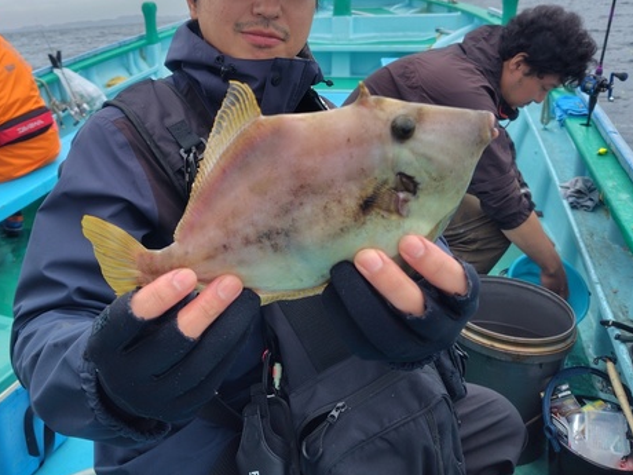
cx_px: 246
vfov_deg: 43.5
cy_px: 154
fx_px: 585
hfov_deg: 56.3
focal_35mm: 32
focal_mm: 5.6
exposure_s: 1/333
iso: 50
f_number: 1.9
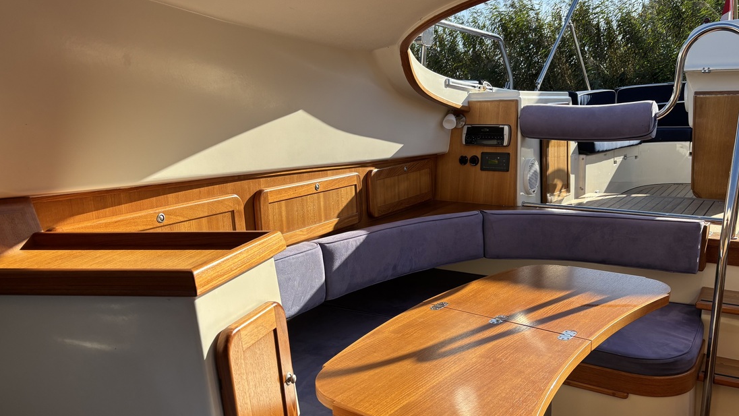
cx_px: 399
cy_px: 237
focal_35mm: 31
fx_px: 608
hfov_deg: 62.5
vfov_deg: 37.7
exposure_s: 1/1721
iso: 50
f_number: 1.6
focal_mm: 5.96
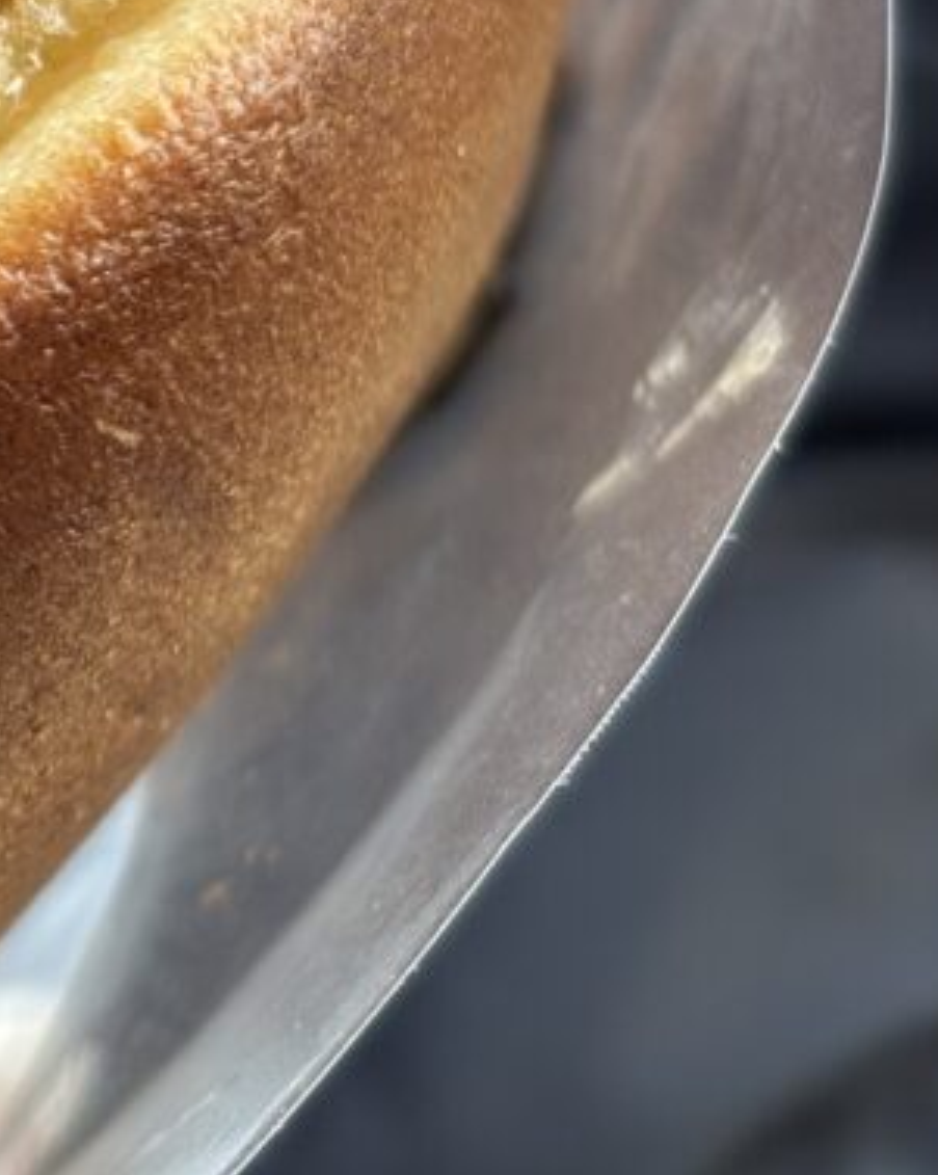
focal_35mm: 138
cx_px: -315
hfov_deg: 10.9
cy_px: 281
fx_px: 4795
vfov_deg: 13.9
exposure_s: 1/121
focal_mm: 5.96
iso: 40
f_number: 1.6
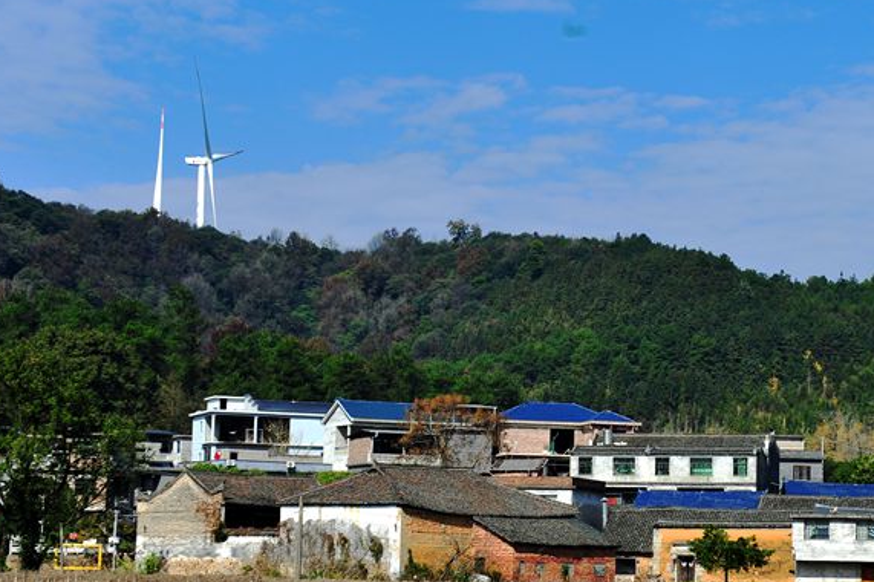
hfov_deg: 19.3
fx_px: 2548
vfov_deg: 13.0
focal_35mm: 105
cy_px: 319
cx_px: 647
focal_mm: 60
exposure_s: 1/400
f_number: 8
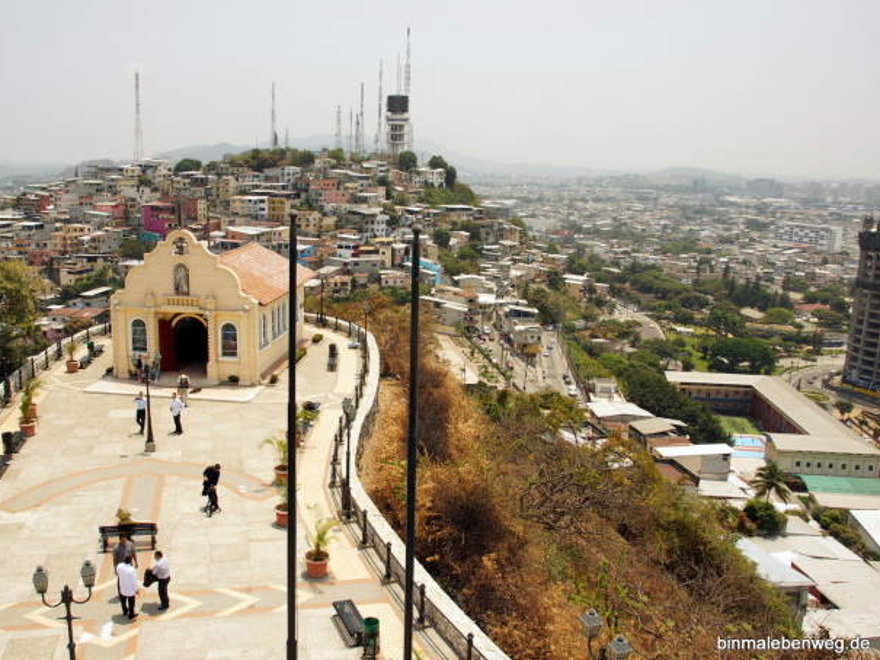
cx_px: 385
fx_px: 763
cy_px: 336
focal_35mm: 30
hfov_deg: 59.8
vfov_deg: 46.8
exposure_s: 1/320
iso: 100
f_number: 9
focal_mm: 18
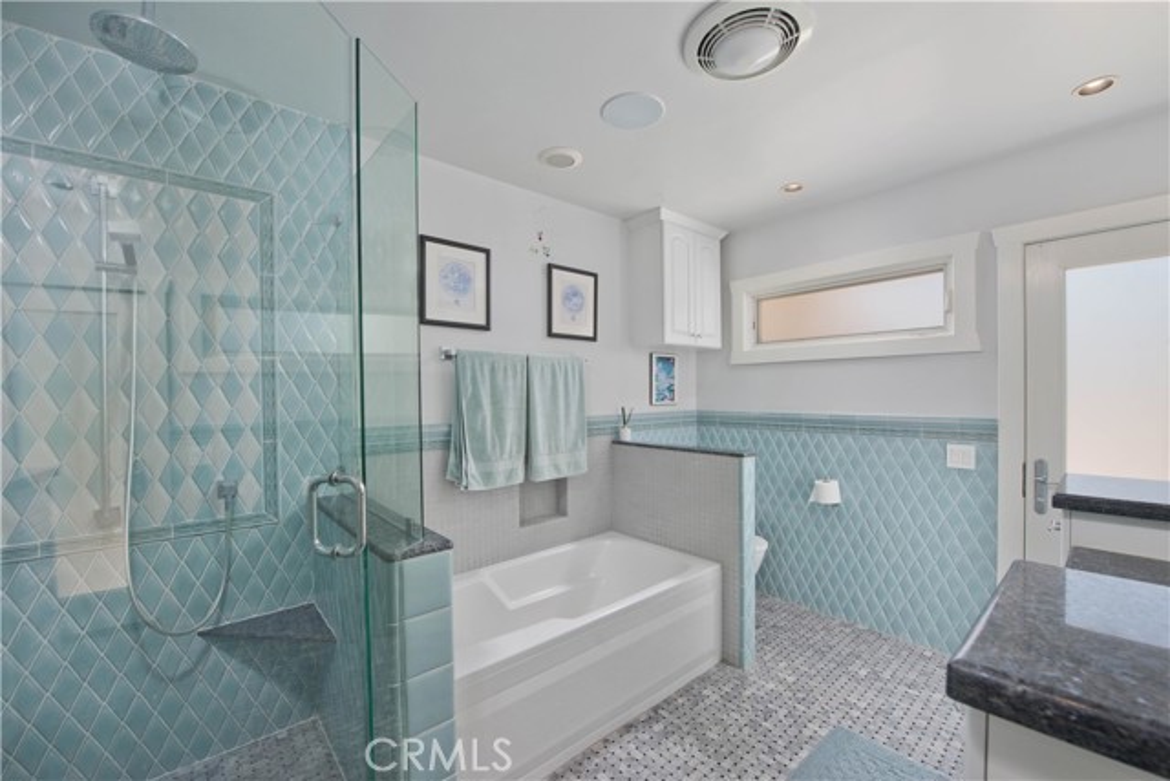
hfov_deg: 104.2
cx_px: 585
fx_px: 455
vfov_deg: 81.2
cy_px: 390
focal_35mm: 14
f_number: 7.1
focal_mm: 14
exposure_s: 1/200
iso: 400
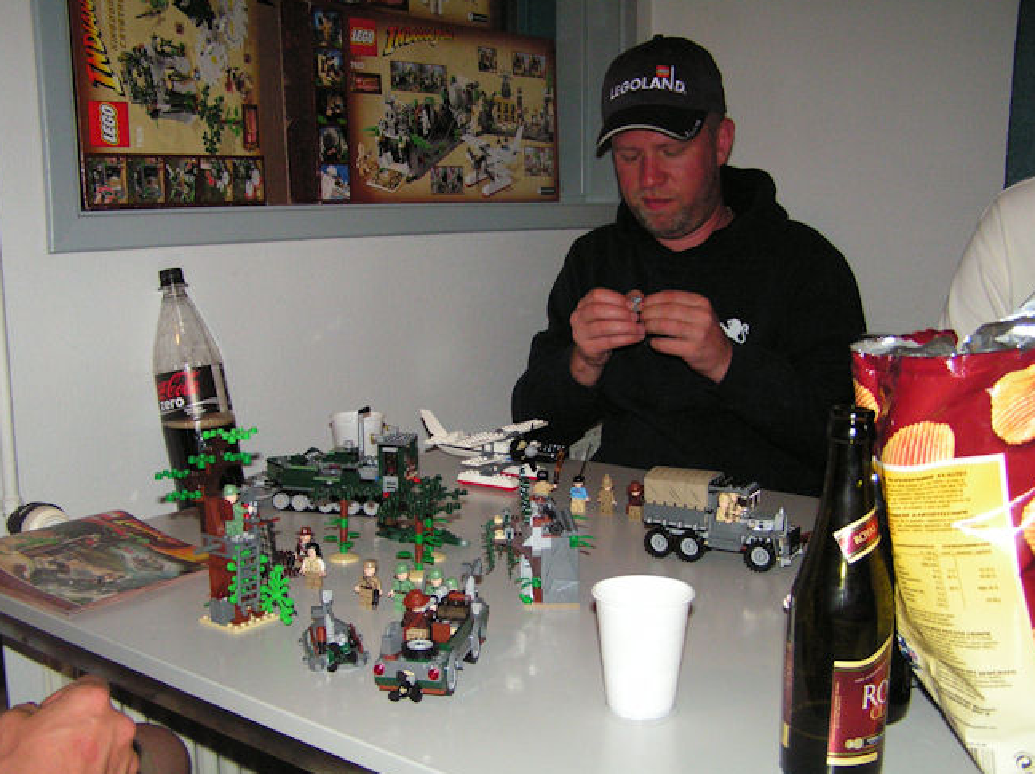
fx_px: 1195
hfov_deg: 46.8
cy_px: 397
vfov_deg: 35.9
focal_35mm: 40
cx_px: 524
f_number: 2.8
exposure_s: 1/40
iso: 200
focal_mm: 6.3
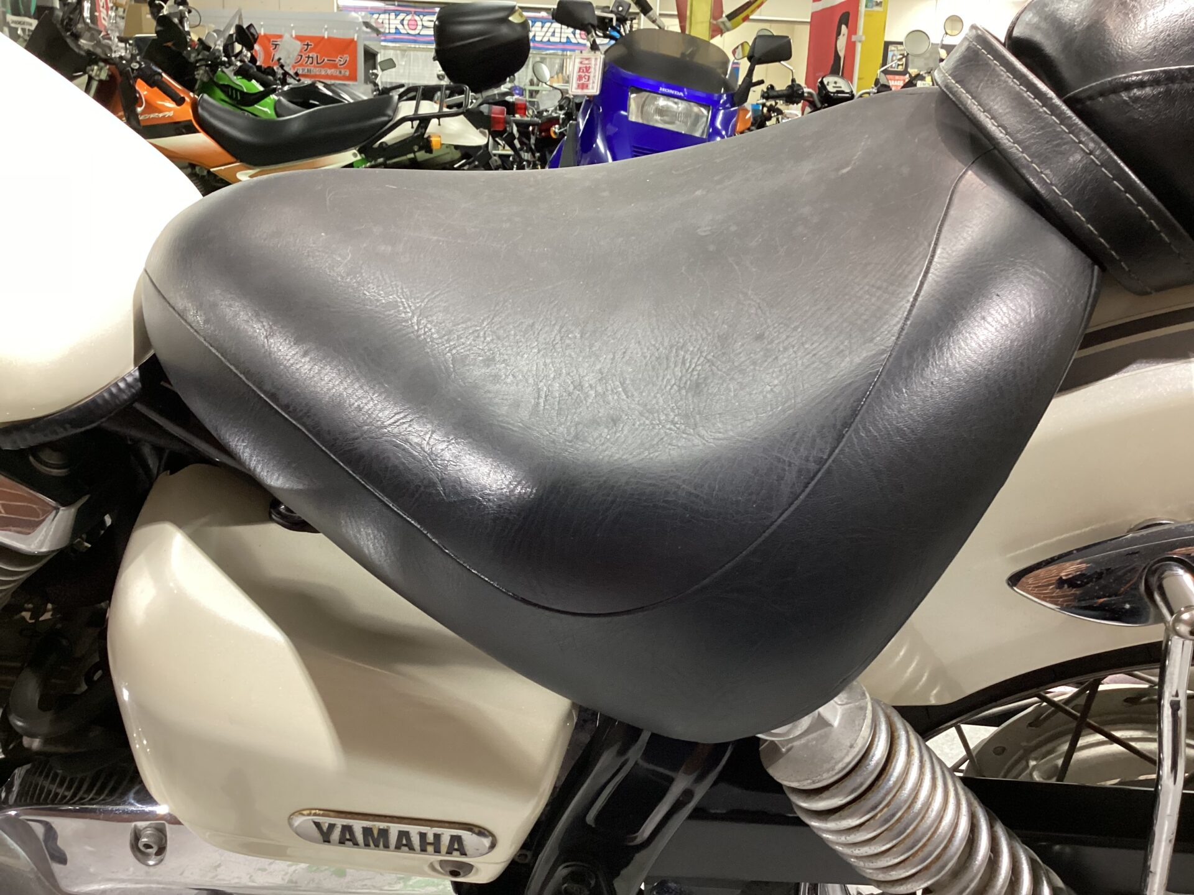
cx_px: 597
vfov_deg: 45.4
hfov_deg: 58.4
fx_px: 1069
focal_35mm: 31
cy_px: 448
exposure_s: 1/40
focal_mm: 3.3
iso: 320
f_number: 2.4
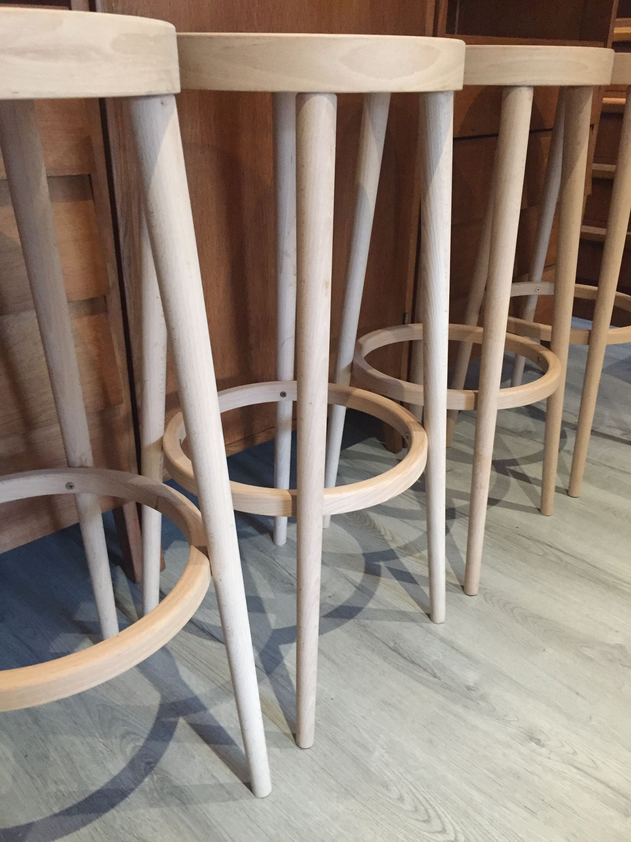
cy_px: 421
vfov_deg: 61.7
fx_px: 705
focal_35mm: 29
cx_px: 316
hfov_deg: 48.2
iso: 250
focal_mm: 4.15
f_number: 2.2
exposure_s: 1/17
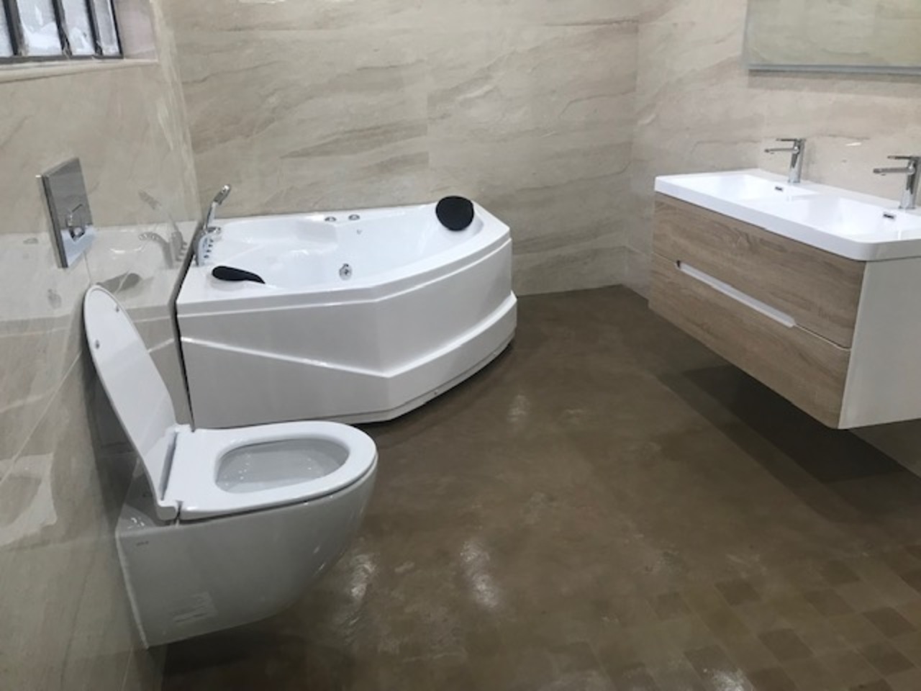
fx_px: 745
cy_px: 346
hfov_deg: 63.4
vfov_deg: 49.7
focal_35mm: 28
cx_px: 460
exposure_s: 1/17
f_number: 1.8
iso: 64
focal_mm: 3.99
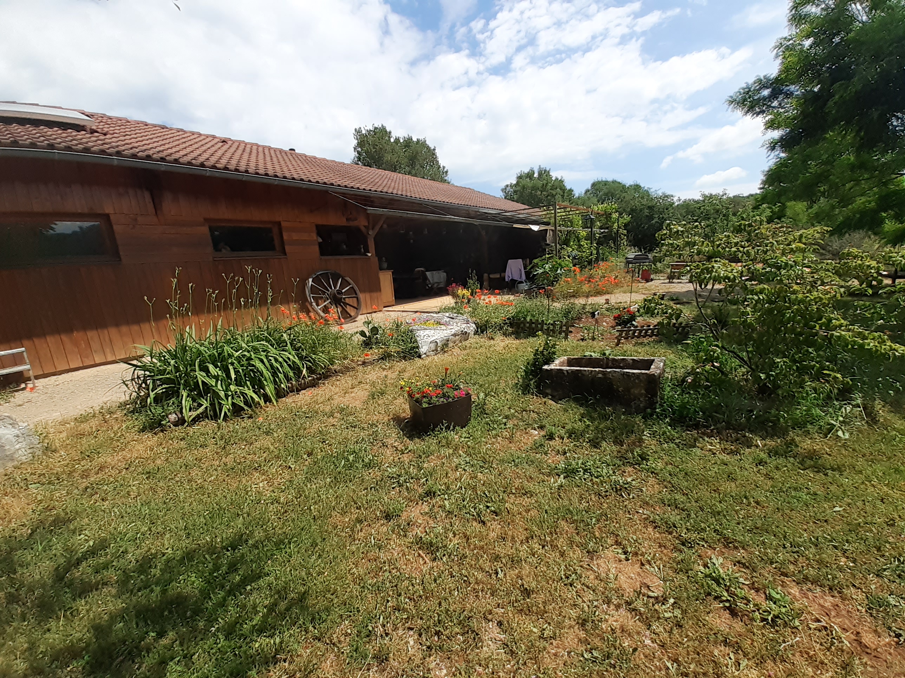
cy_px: 339
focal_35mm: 13
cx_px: 452
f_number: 2.2
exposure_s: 1/1353
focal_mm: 1.13
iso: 40
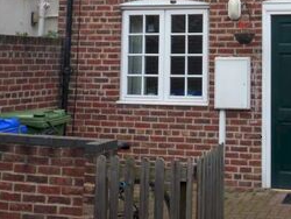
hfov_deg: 26.9
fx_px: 589
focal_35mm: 70
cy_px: -53
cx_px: 255
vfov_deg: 19.6
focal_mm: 4.3
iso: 100
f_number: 3.5
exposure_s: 1/100
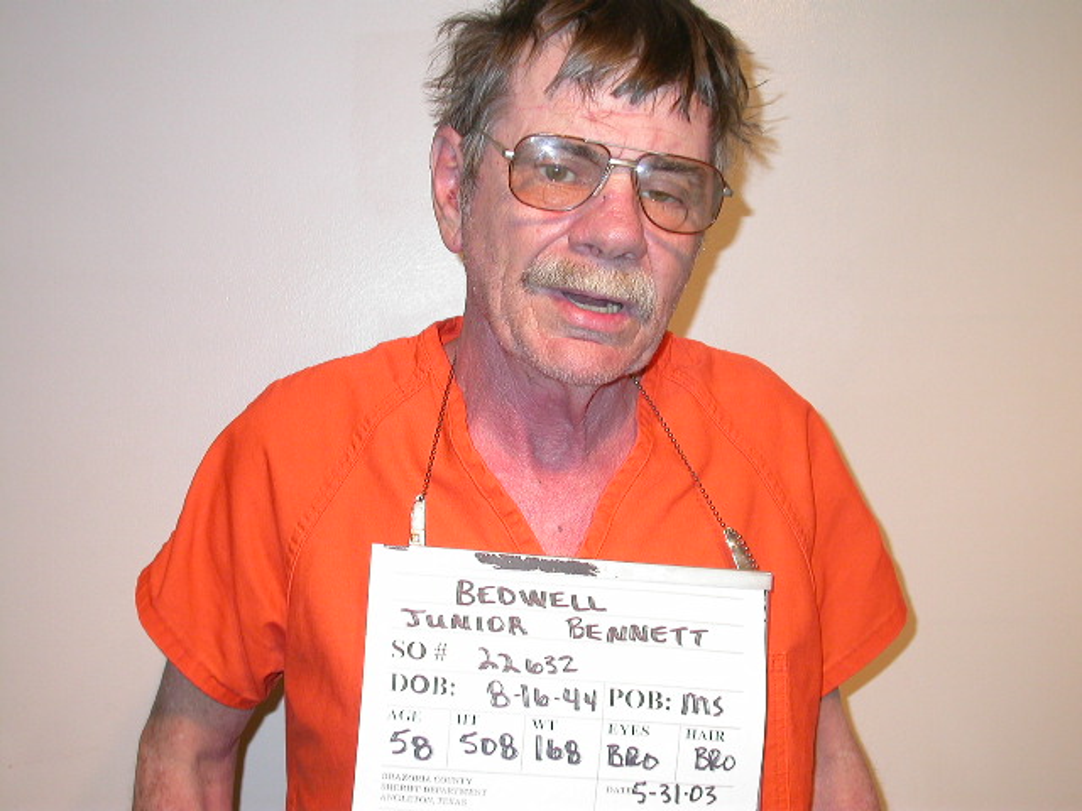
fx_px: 1563
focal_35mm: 50
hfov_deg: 38.2
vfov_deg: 29.1
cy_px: 406
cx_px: 541
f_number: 2.9
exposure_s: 1/57.1
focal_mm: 10.4
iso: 100
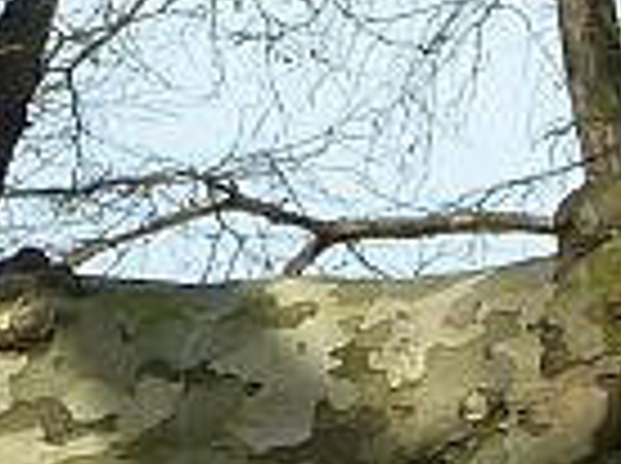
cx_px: 716
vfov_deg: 2.8
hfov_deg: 3.7
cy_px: -32
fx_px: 9581
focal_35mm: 535
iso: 80
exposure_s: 1/320
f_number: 4.1
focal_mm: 11.9
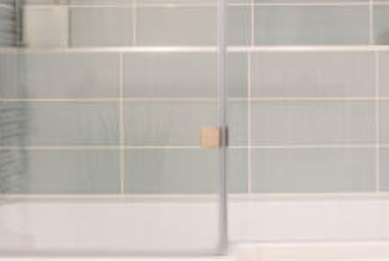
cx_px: 339
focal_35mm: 73
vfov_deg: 18.5
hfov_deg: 26.9
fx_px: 790
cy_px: 50
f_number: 11
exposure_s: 2
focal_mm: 16
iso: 200
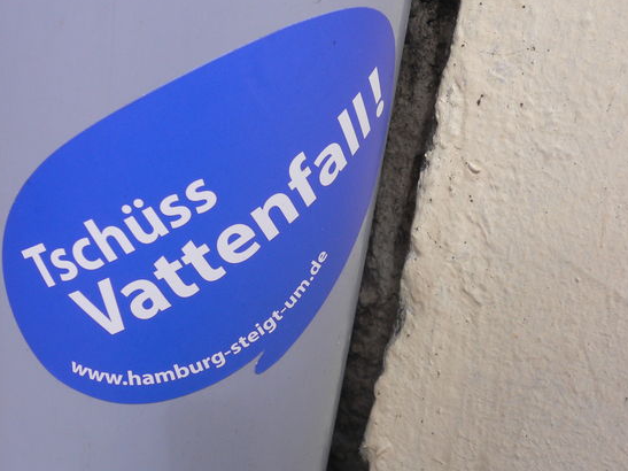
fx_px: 871
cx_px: 266
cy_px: 232
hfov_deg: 39.6
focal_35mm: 48
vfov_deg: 30.3
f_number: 6.1
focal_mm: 6.8
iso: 80
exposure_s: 1/125
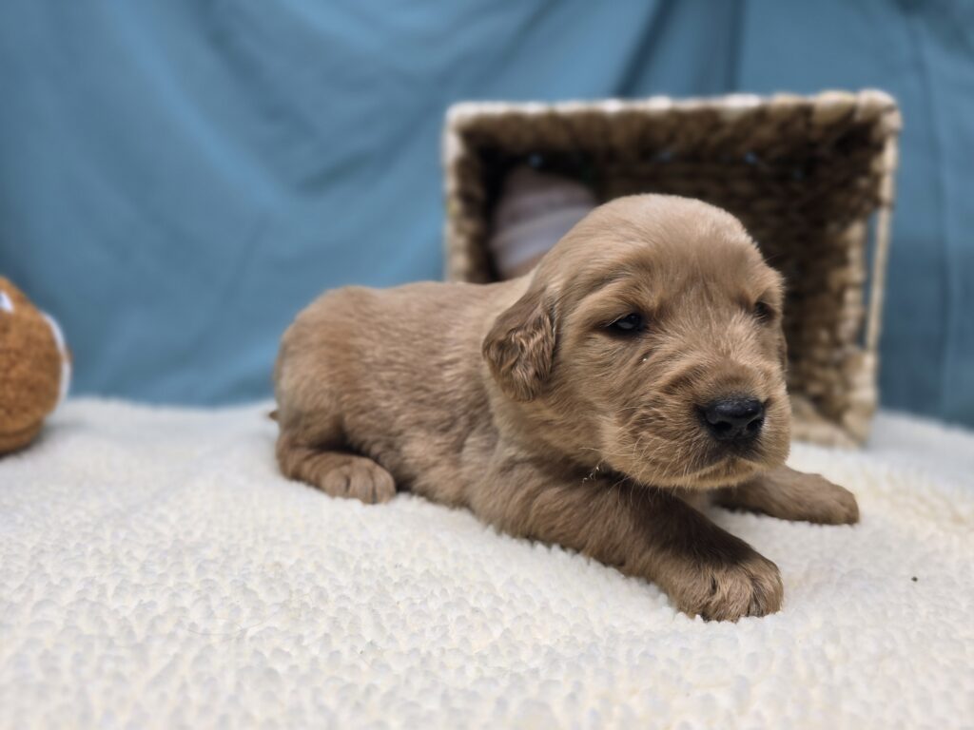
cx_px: 487
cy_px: 365
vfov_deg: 58.9
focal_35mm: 23
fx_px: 647
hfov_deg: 73.9
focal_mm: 6.3
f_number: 1.7
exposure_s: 1/120
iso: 64
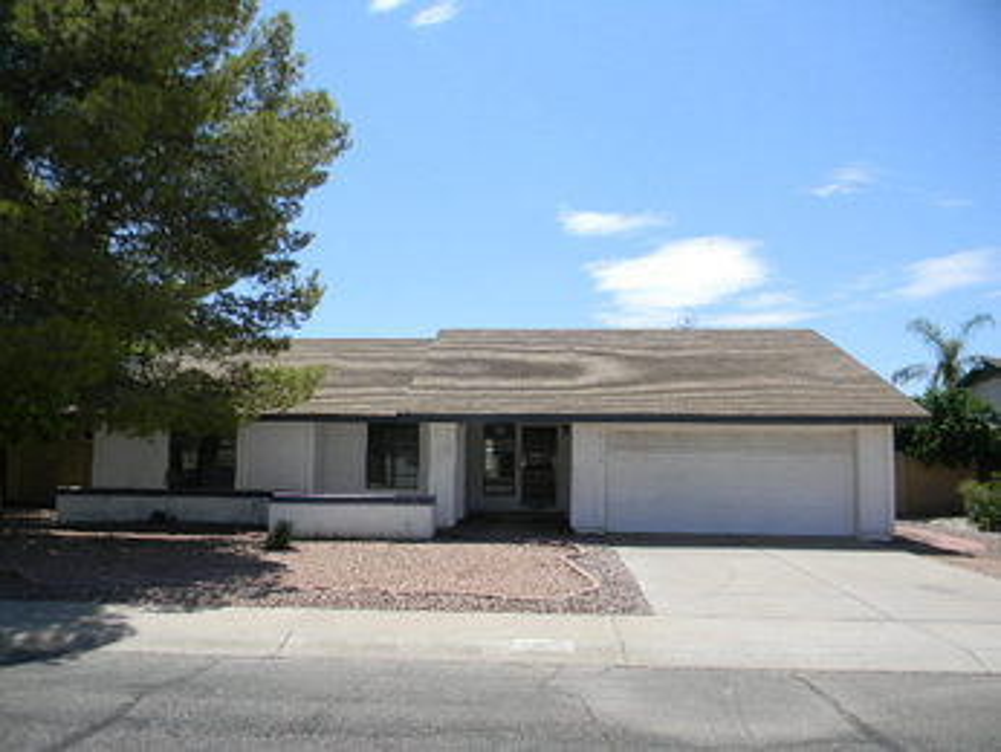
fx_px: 810
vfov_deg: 49.8
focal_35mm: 28
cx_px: 500
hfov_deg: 63.4
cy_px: 376
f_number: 7
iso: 112
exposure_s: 1/356
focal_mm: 5
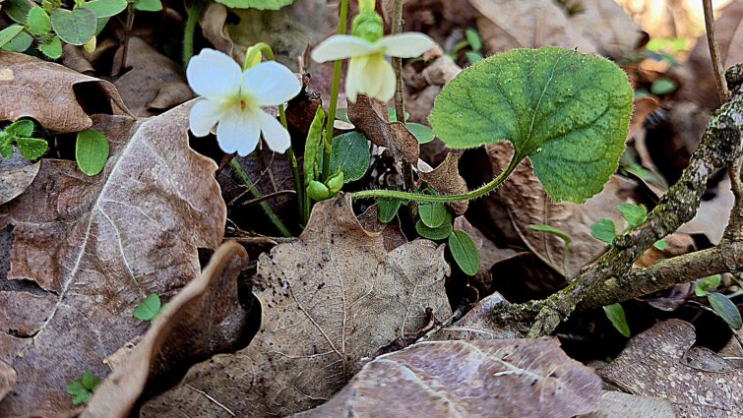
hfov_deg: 58.0
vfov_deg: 34.4
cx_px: 368
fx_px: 670
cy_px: 142
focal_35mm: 34
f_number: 1.8
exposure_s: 1/182
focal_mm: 5.4
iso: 32
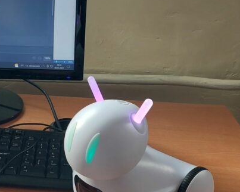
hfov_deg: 28.6
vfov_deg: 24.1
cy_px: 30
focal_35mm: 62
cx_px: 1
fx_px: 440
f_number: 1.8
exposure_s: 1/50
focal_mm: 5.23
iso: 64
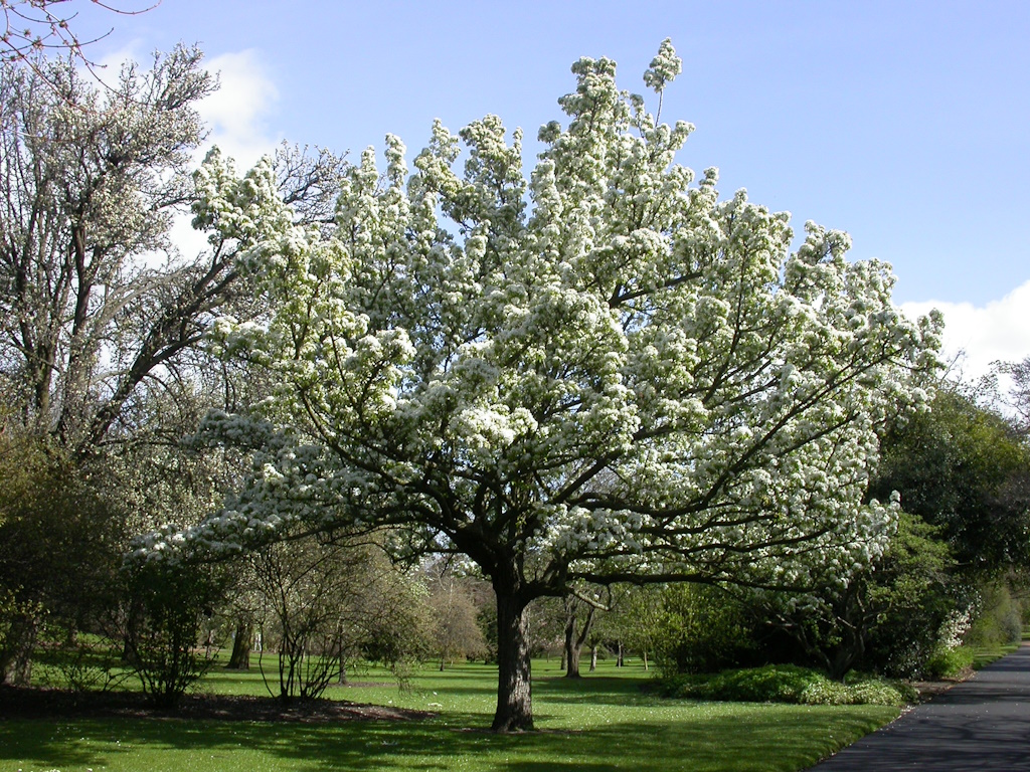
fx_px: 1131
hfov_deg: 49.0
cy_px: 386
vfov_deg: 37.7
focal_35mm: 38
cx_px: 515
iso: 100
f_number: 6.7
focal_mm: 7.85
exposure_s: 1/249
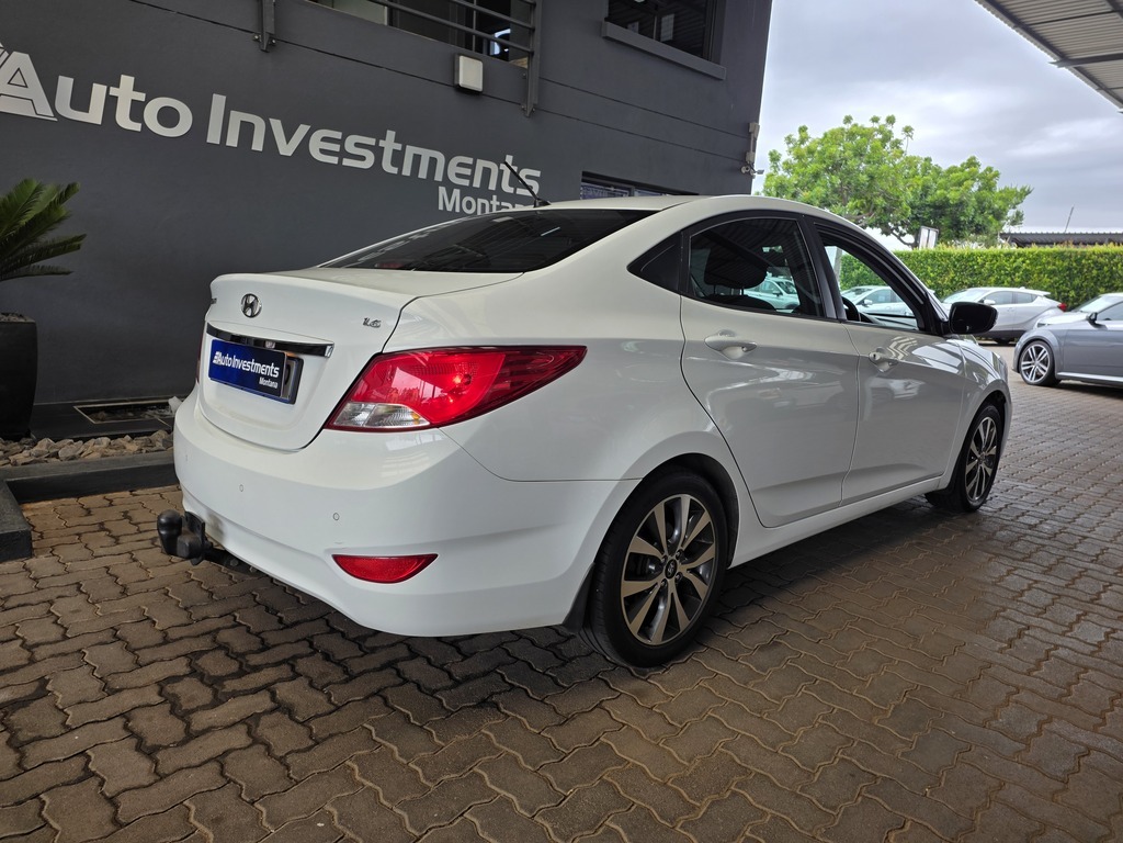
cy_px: 422
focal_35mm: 23
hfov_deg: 73.9
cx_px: 562
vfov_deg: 58.9
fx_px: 746
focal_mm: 6.25
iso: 40
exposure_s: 1/359
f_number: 1.7
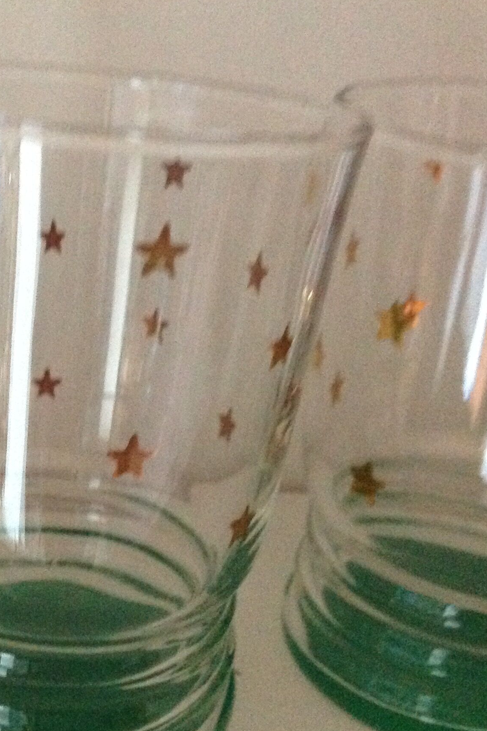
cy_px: 381
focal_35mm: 55
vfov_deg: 36.2
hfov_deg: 24.1
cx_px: 73
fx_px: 1116
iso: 800
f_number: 2.4
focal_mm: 4.28
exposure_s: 1/15
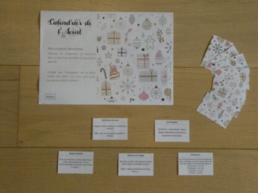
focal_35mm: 70
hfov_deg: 27.8
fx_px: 522
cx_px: 129
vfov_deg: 21.0
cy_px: 96
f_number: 4.5
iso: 1000
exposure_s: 1/80
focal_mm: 12.5
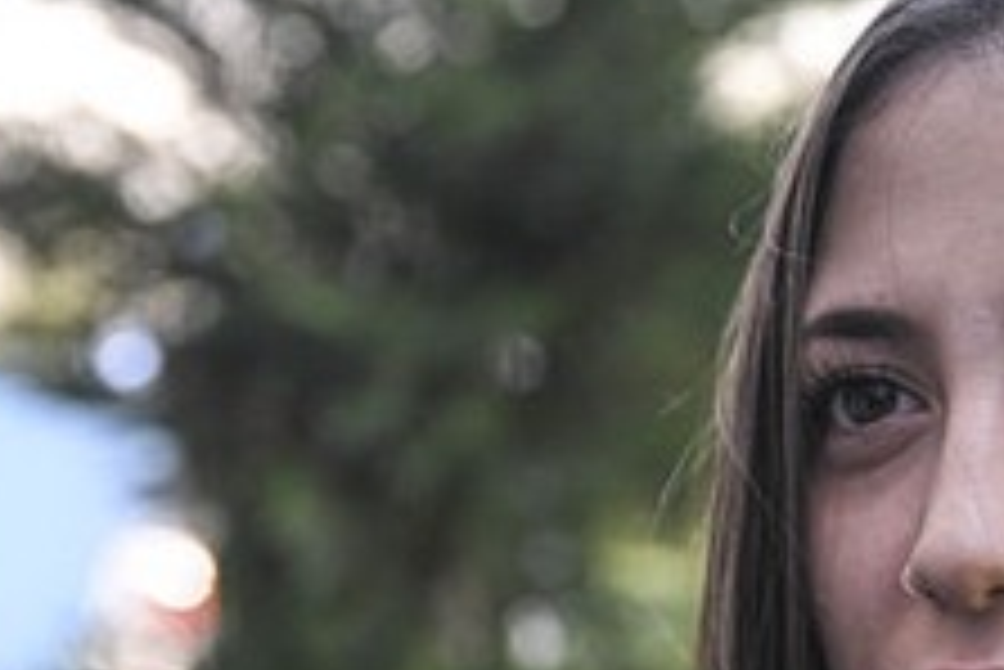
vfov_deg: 8.7
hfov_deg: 13.1
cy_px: 803
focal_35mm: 156
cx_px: 864
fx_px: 4353
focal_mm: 52
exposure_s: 1/400
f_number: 3.5
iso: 320
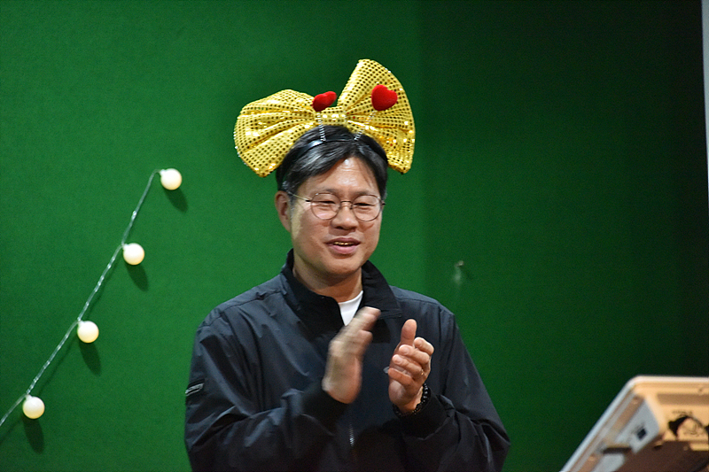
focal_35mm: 300
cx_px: 354
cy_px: 236
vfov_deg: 4.6
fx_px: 5907
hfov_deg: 6.9
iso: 8000
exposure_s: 1/125
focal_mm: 300
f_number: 5.6
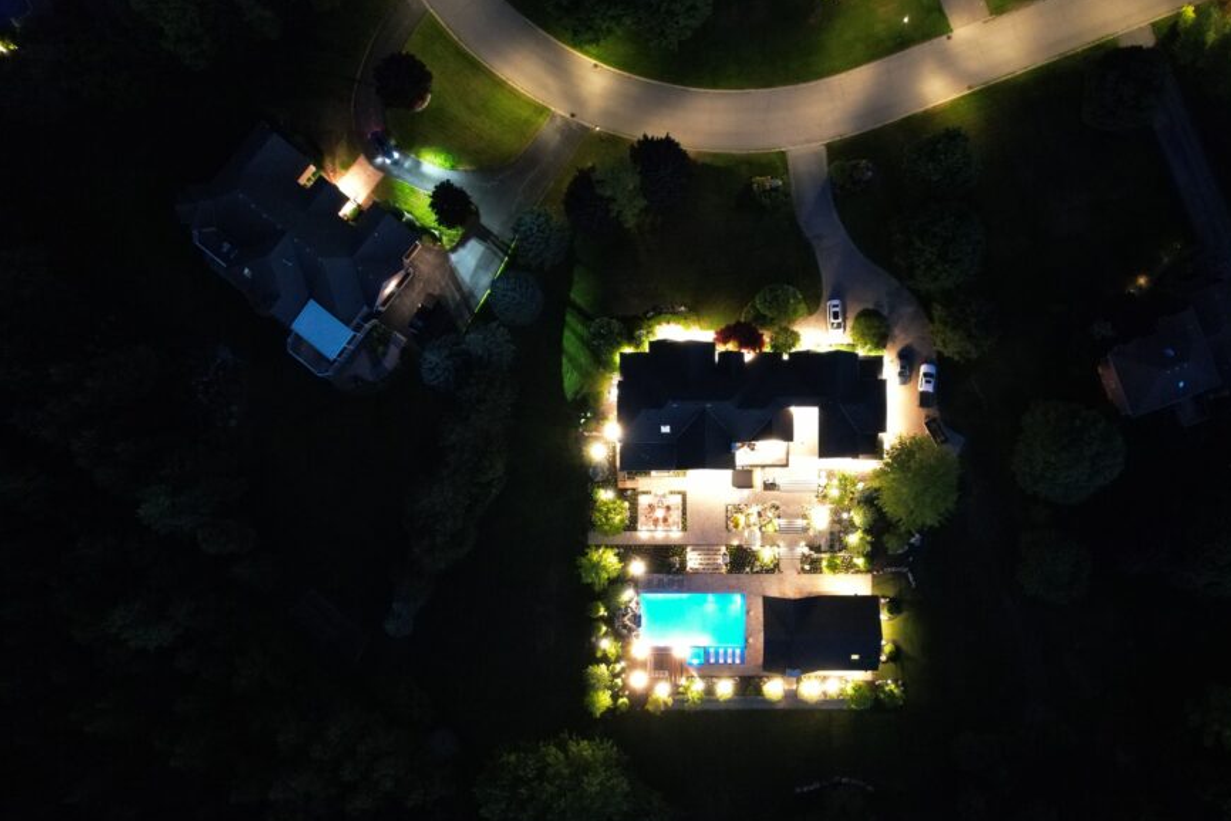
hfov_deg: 68.8
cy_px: 479
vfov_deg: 49.4
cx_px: 726
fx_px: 889
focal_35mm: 26
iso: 3090
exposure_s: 1/2
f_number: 2.8
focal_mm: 8.38
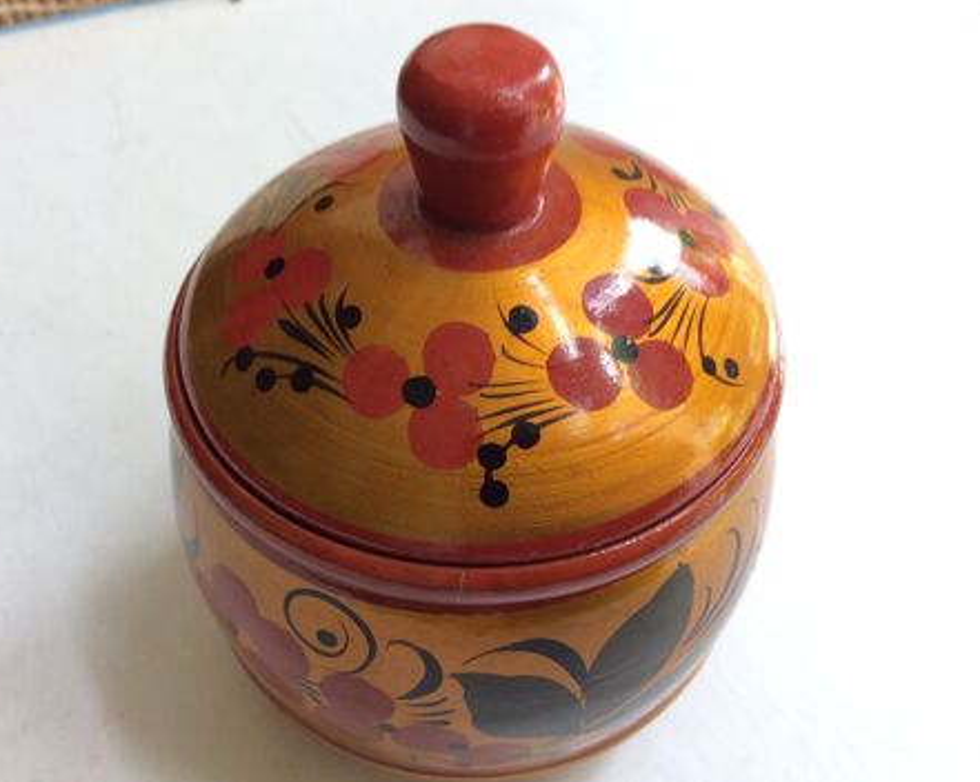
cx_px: 498
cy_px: 397
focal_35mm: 34
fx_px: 985
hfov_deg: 52.9
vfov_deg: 43.3
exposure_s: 1/50
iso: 32
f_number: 2.4
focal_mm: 3.3
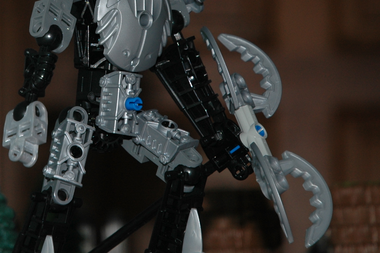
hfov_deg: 7.9
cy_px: -19
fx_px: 2753
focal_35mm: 261
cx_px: 76
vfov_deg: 5.2
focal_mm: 70
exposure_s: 1/60
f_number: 4.5
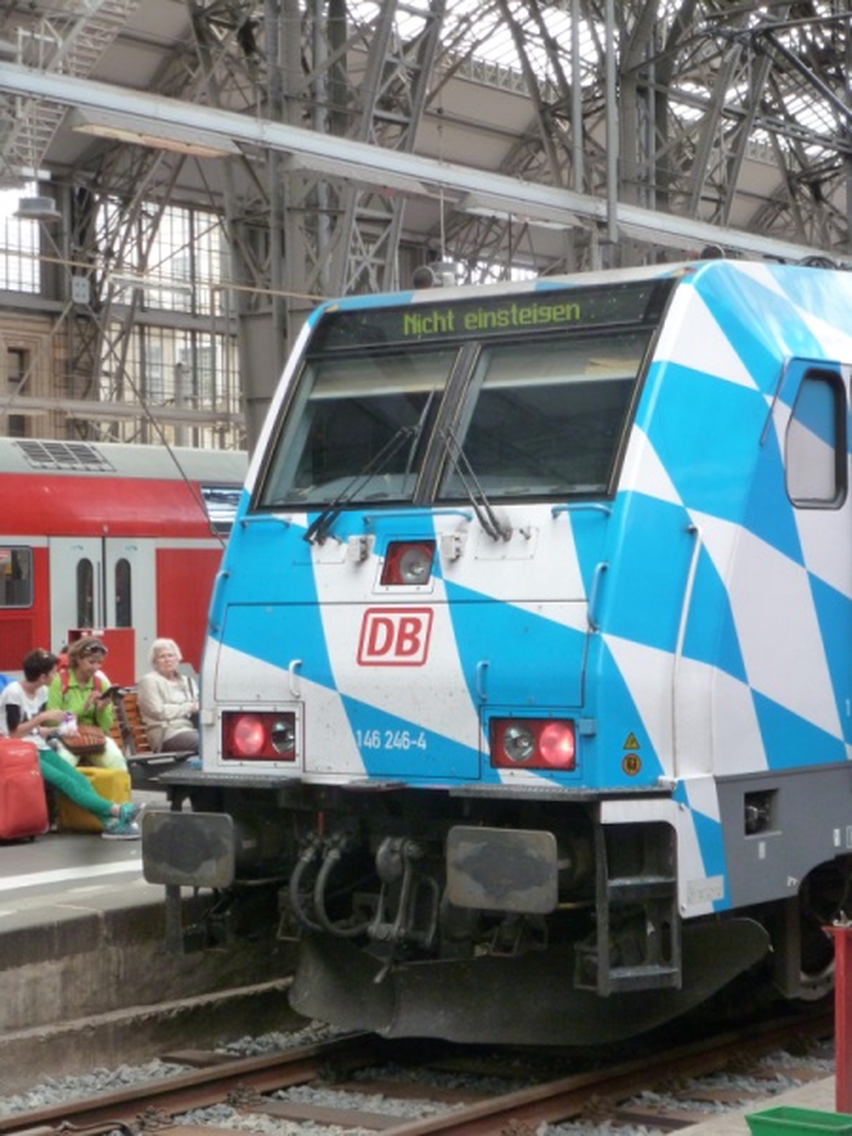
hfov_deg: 19.4
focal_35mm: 76
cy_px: 568
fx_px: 2494
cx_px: 426
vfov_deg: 25.7
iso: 400
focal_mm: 13.6
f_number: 4.7
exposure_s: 1/50
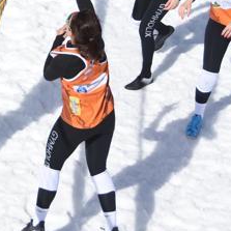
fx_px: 1276
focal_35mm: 169
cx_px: -49
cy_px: 31
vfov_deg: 10.3
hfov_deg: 10.2
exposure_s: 1/1600
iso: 160
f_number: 5
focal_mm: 48
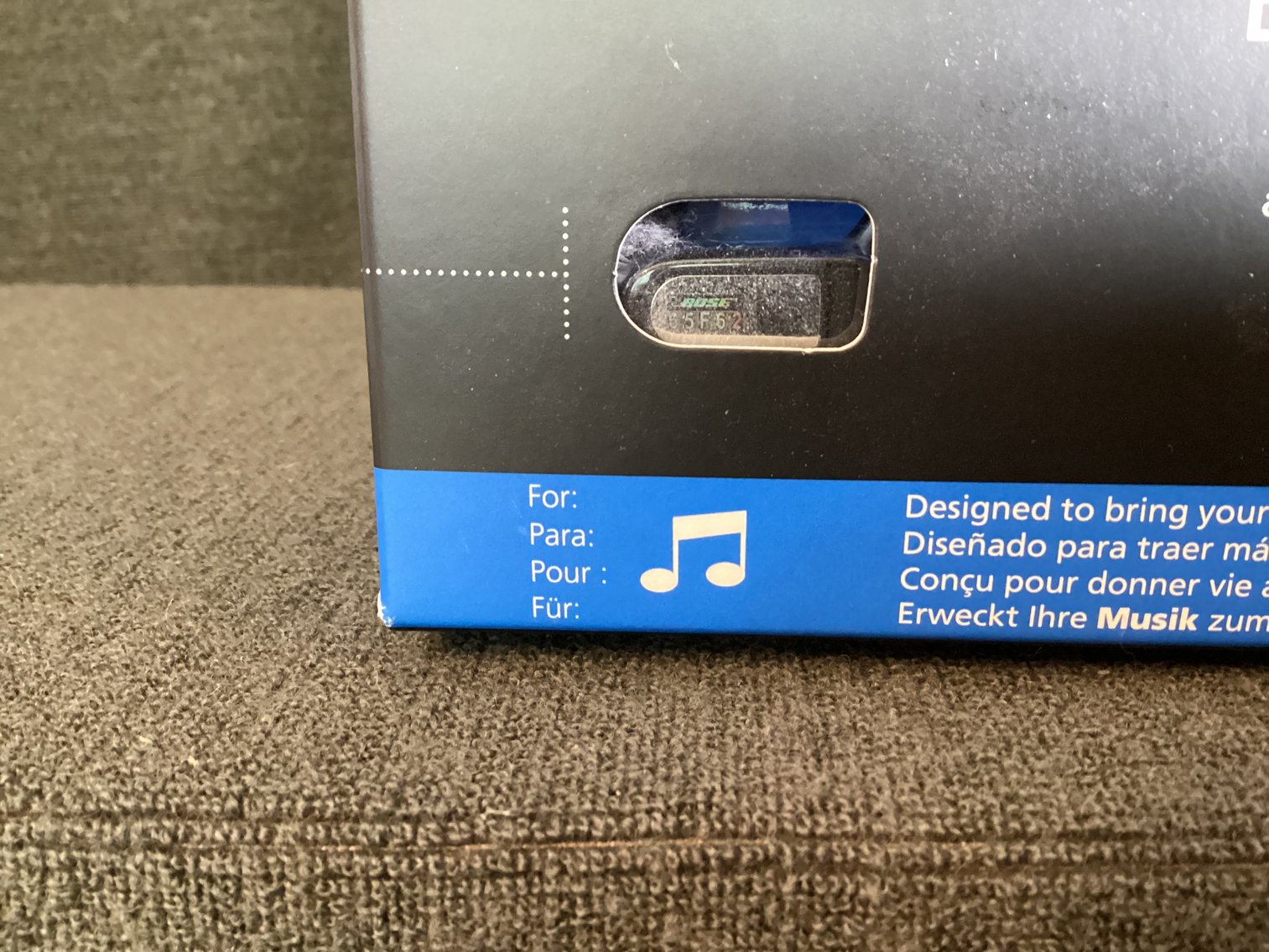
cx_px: 634
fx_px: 1137
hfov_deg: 58.3
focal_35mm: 31
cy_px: 476
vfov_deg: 45.4
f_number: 2.4
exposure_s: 1/24
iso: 640
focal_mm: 3.3
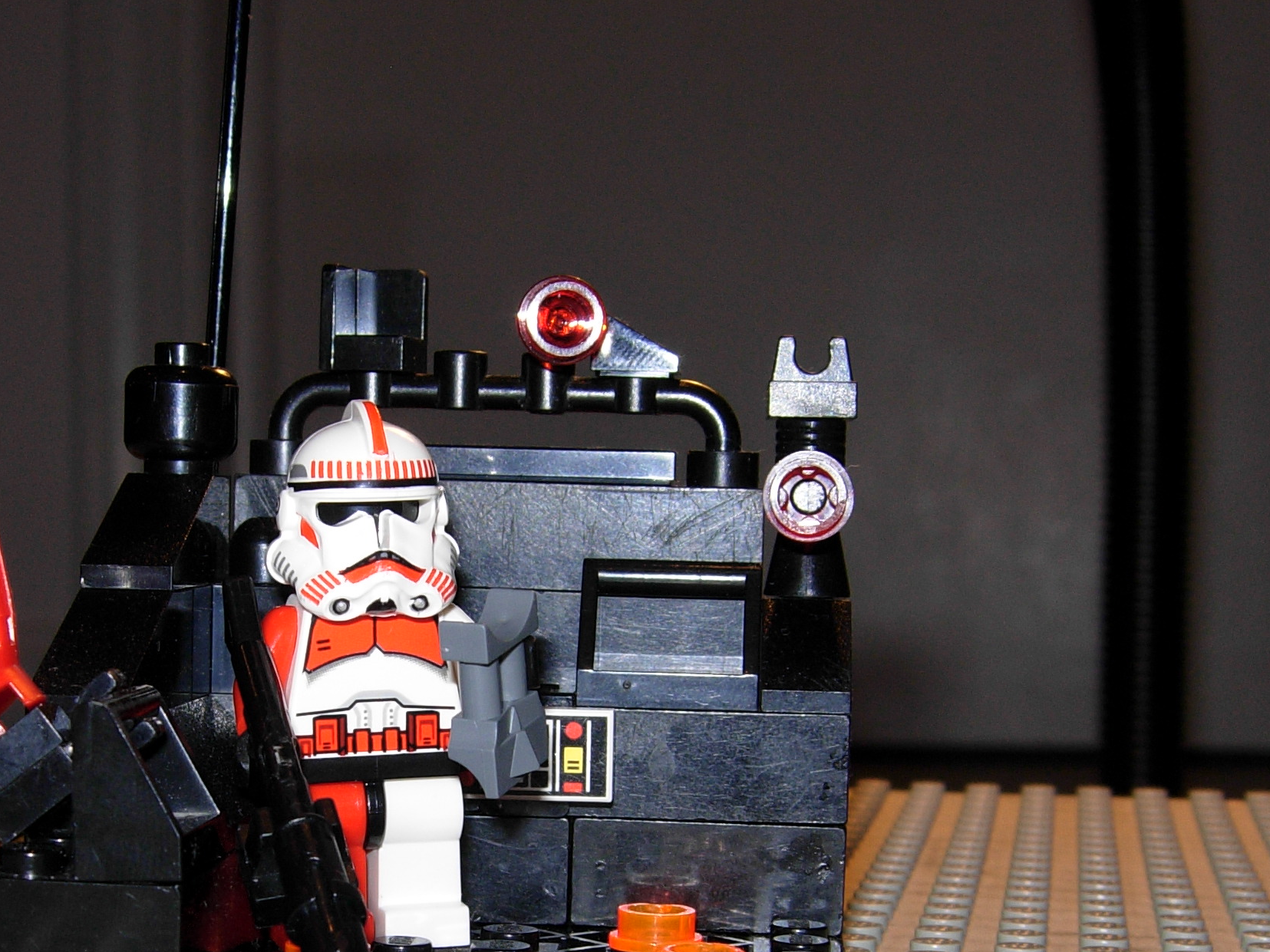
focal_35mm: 71
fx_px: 2605
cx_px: 488
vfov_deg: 20.5
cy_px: 746
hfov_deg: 27.3
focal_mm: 7.5
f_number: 3.8
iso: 50
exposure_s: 1/45.2
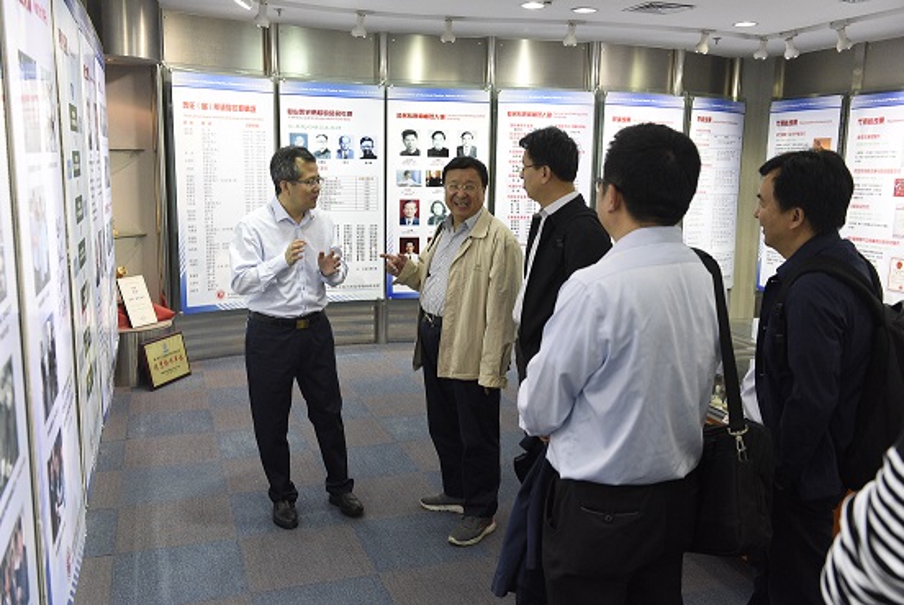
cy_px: 302
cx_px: 452
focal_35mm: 32
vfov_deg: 41.2
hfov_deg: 58.7
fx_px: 804
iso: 3200
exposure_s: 1/125
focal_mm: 32
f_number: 4.5
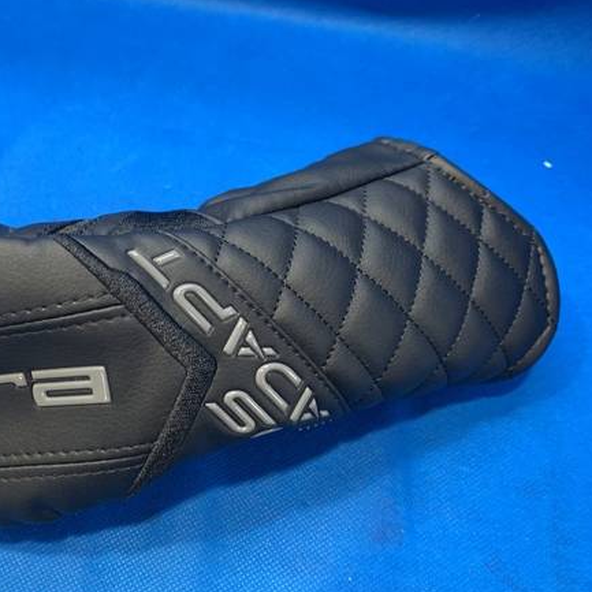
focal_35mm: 34
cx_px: 163
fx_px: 658
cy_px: 323
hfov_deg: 47.0
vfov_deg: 48.4
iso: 160
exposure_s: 1/60
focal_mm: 4.25
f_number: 1.8
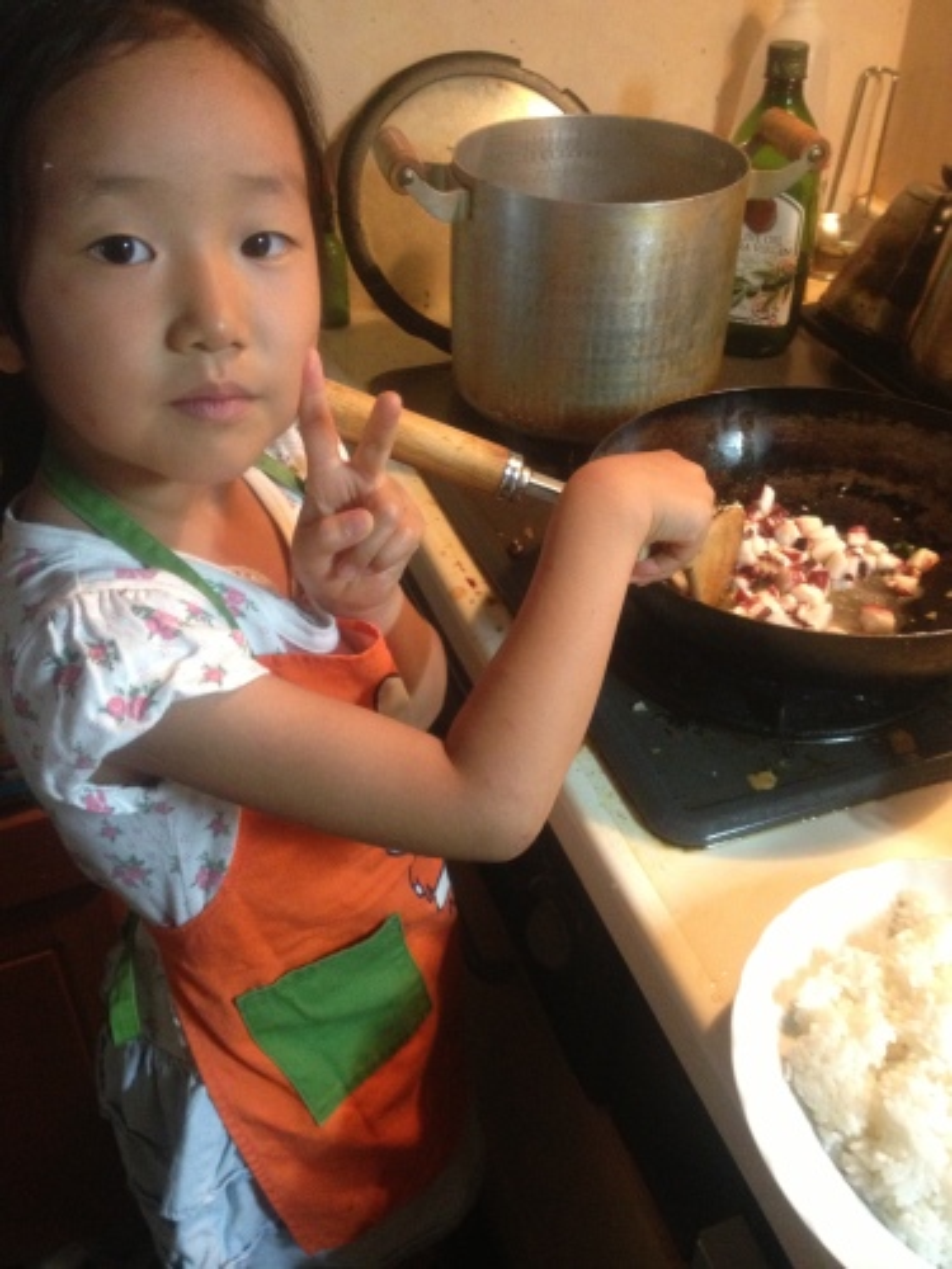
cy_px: 634
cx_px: 476
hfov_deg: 40.7
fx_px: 1283
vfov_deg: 52.6
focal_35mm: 35
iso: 400
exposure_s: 1/15
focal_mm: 4.28
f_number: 2.4
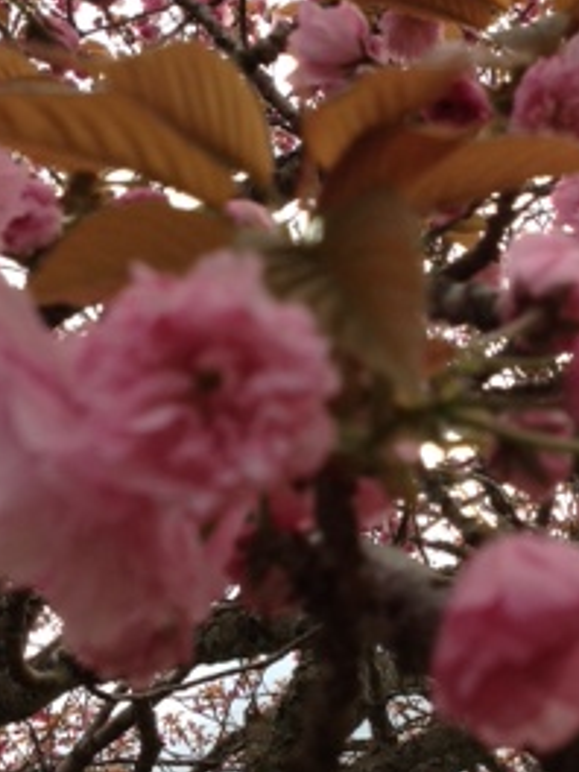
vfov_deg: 23.0
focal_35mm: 85
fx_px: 1896
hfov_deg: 17.3
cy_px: 383
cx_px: 421
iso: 64
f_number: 2.4
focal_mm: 4.28
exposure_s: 1/345
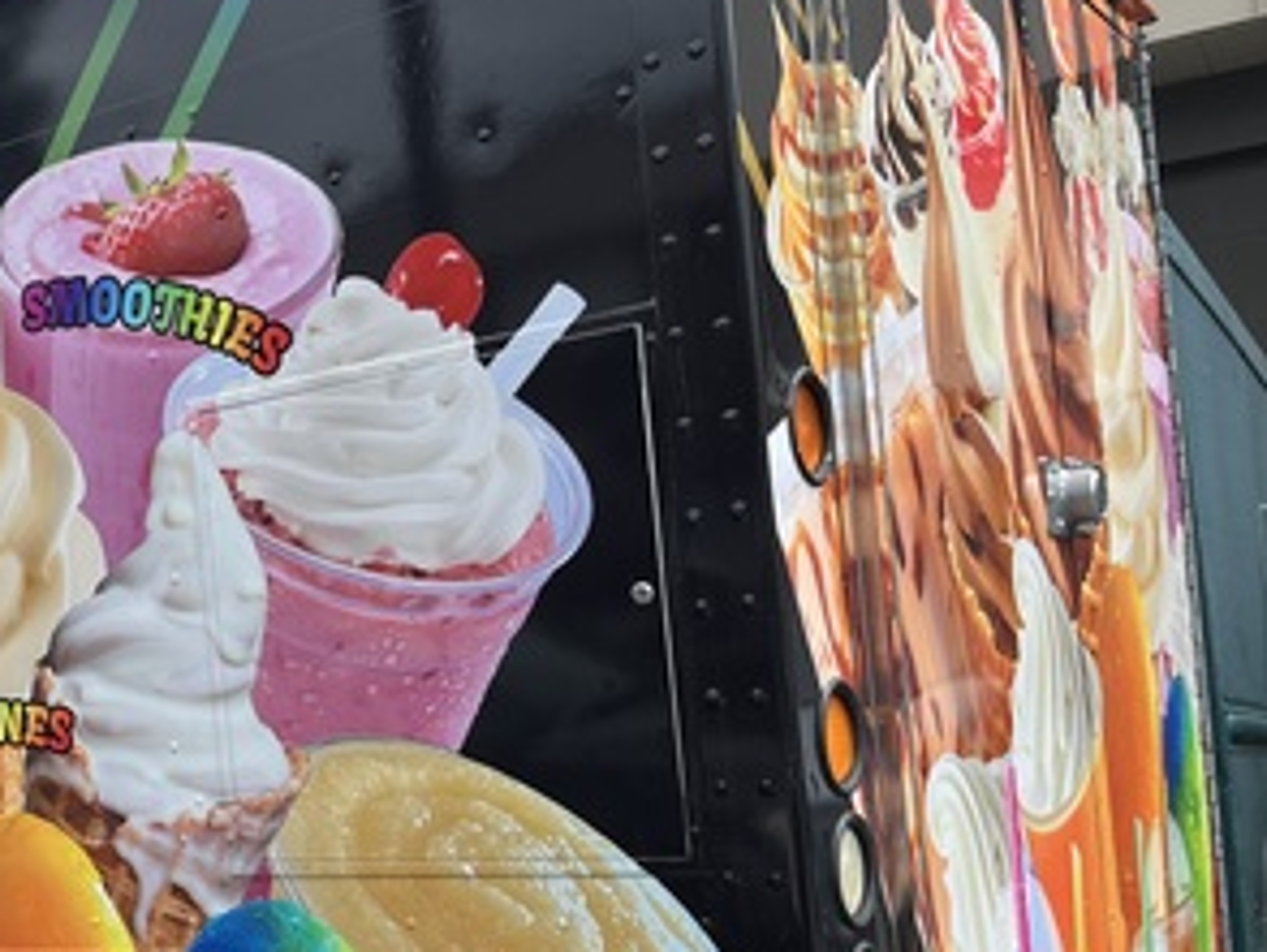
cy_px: 698
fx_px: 1941
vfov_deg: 27.2
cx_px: -22
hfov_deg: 32.9
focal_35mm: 53
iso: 50
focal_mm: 5.1
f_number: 1.6
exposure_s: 1/1890
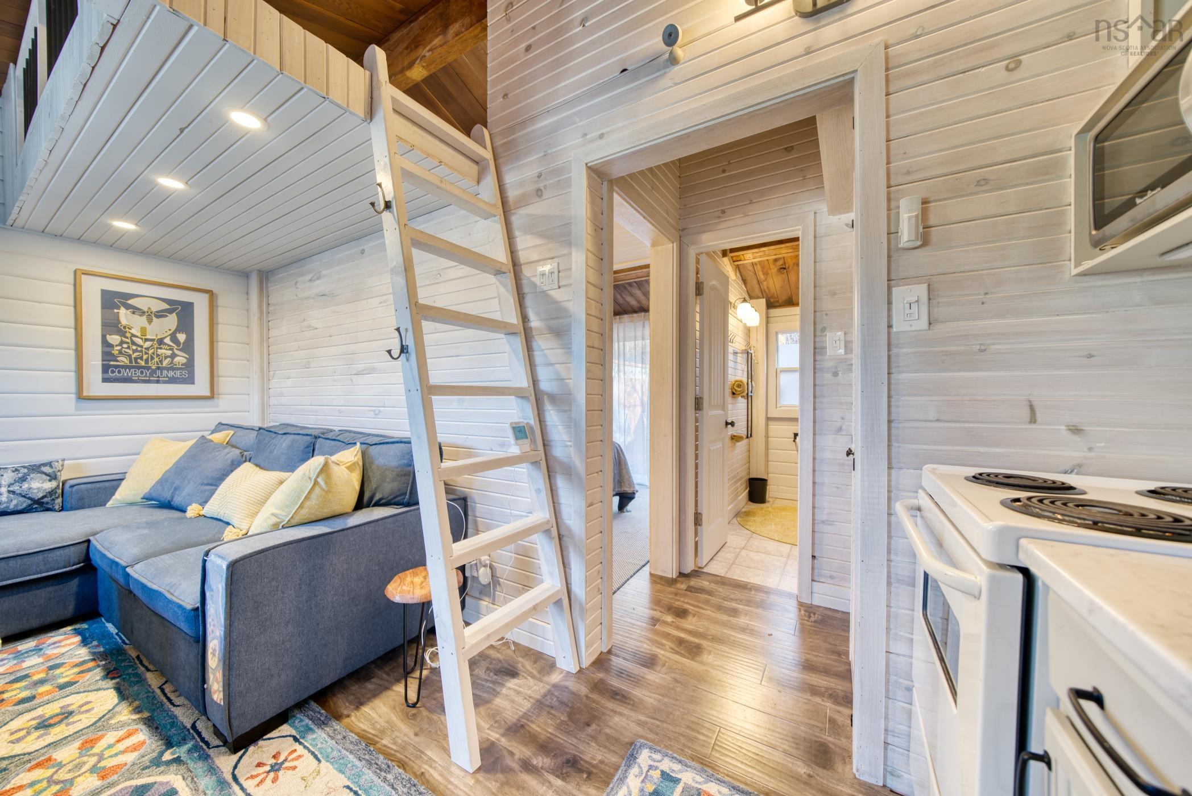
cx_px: 596
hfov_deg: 112.6
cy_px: 398
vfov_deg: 90.1
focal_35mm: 12
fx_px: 398
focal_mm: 12
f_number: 4.5
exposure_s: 1/5
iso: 100
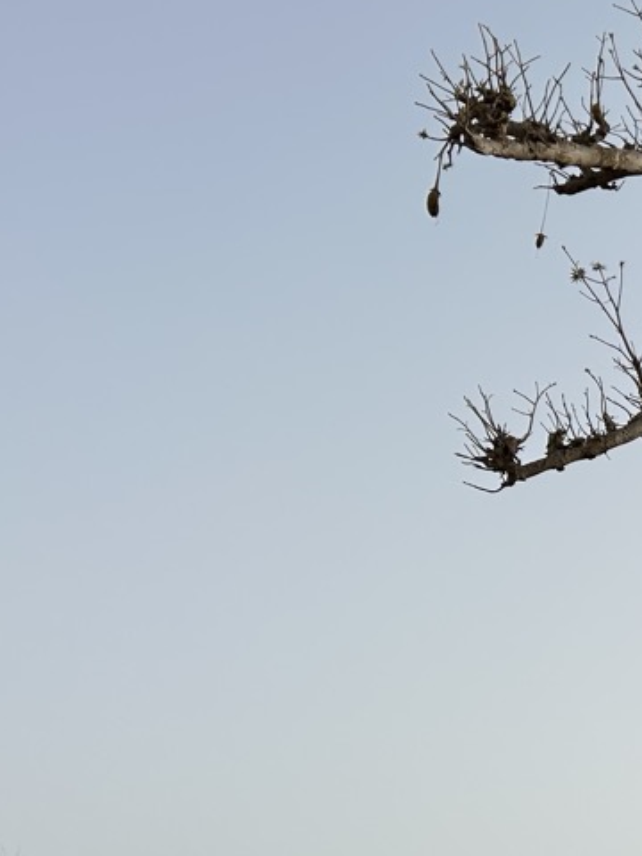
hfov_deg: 19.6
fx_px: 1607
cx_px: 963
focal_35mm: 65
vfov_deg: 29.5
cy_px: 606
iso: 50
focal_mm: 5.7
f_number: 1.5
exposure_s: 1/4831
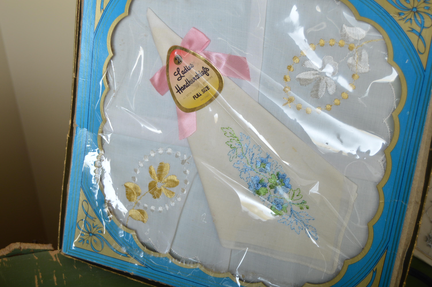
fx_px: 683
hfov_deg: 35.1
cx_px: 216
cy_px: 144
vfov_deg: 23.7
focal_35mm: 57
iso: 200
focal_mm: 38
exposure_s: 1/200
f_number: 4.8
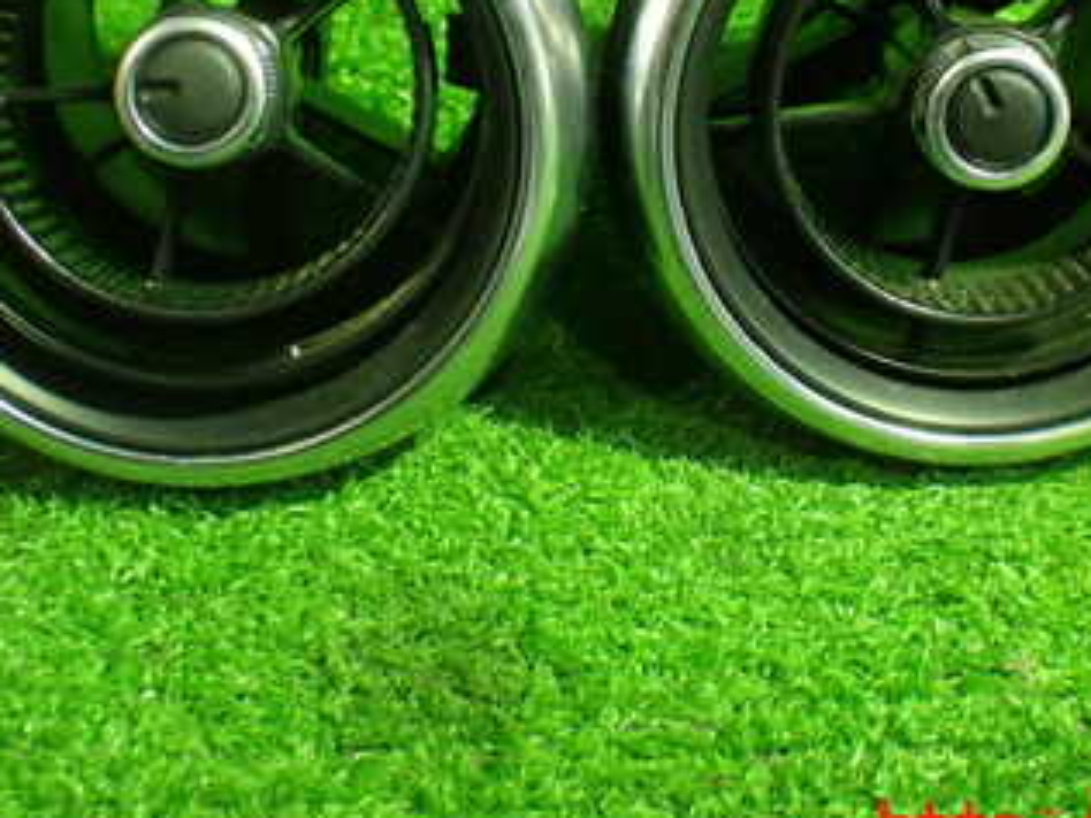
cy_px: 100
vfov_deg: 25.0
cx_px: 621
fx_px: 1796
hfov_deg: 33.7
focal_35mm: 57
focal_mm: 5.4
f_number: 2.3
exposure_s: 1/50
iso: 800
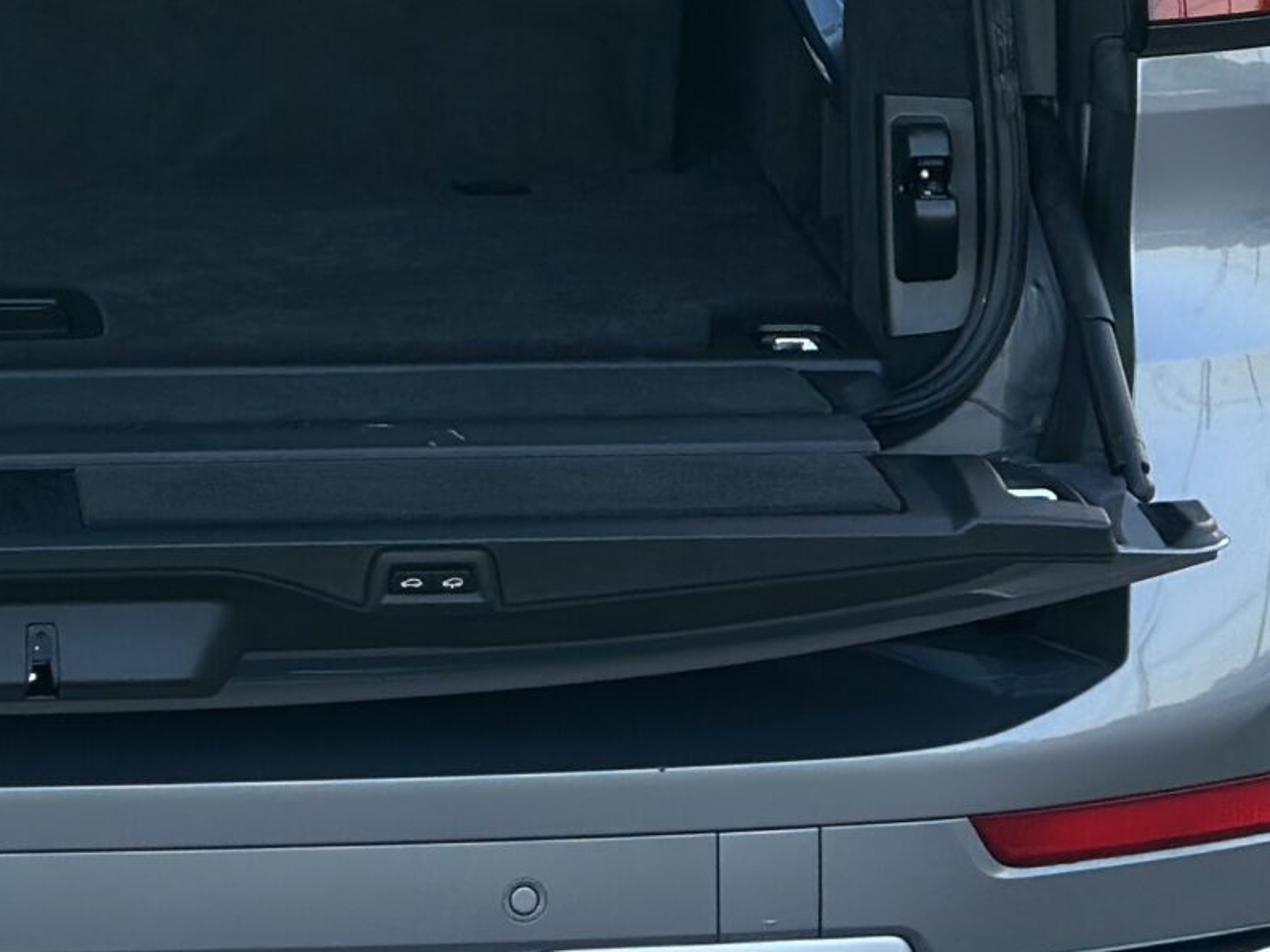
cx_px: -48
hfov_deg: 12.6
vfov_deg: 9.4
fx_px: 5688
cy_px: -376
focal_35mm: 155
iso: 80
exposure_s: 1/446
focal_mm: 6.86
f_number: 1.78
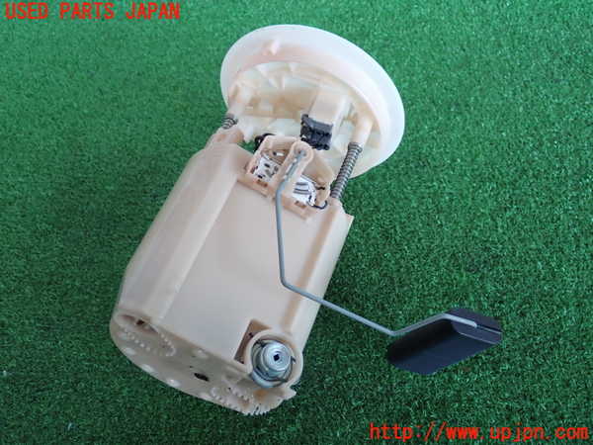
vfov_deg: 37.7
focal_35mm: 38
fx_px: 651
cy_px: 222
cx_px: 296
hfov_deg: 49.0
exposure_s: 1/40
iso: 200
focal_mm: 6.83
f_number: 2.7
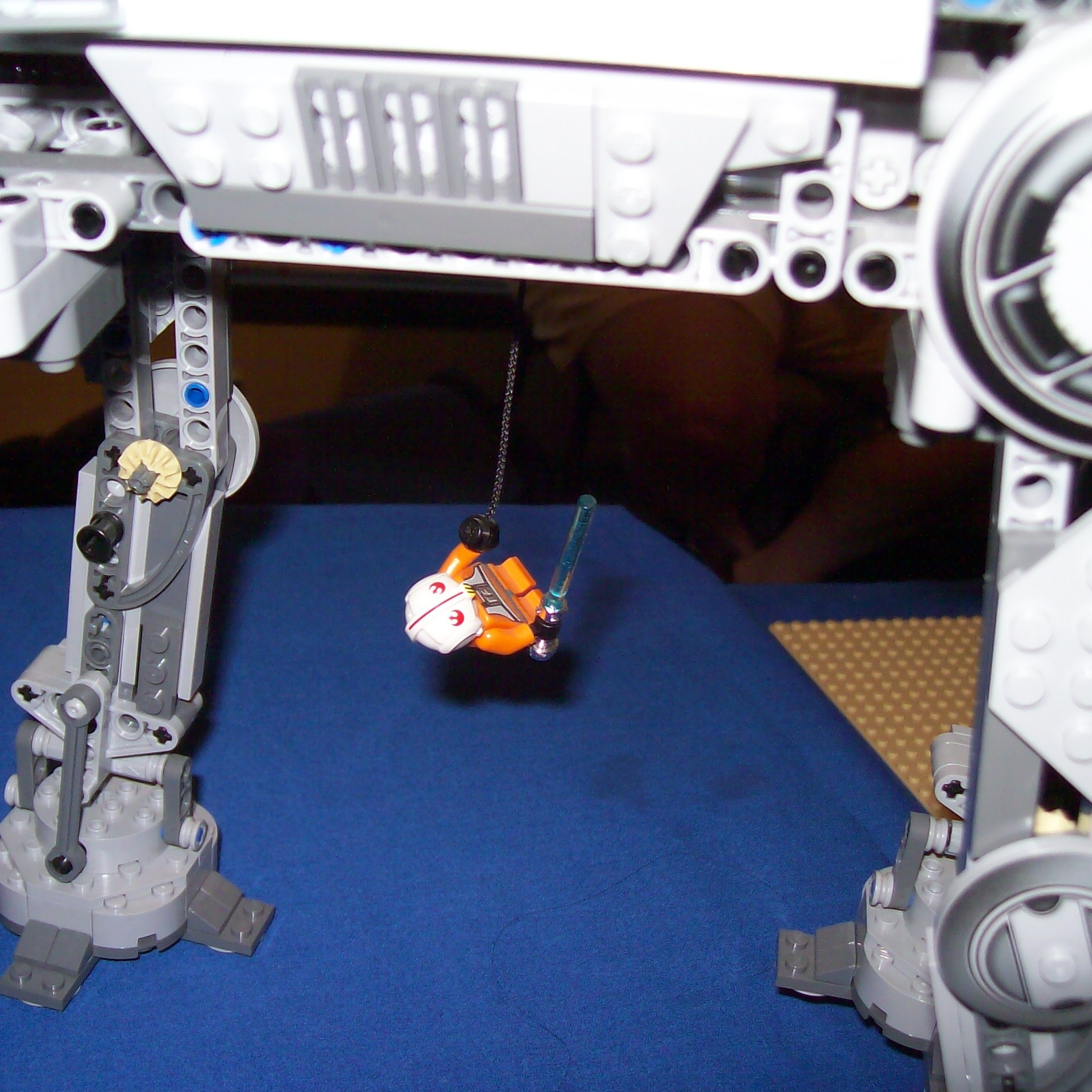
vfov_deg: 39.2
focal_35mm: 43
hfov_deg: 39.1
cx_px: 477
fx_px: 1535
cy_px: 550
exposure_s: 1/64
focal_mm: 6
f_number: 2.7
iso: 80
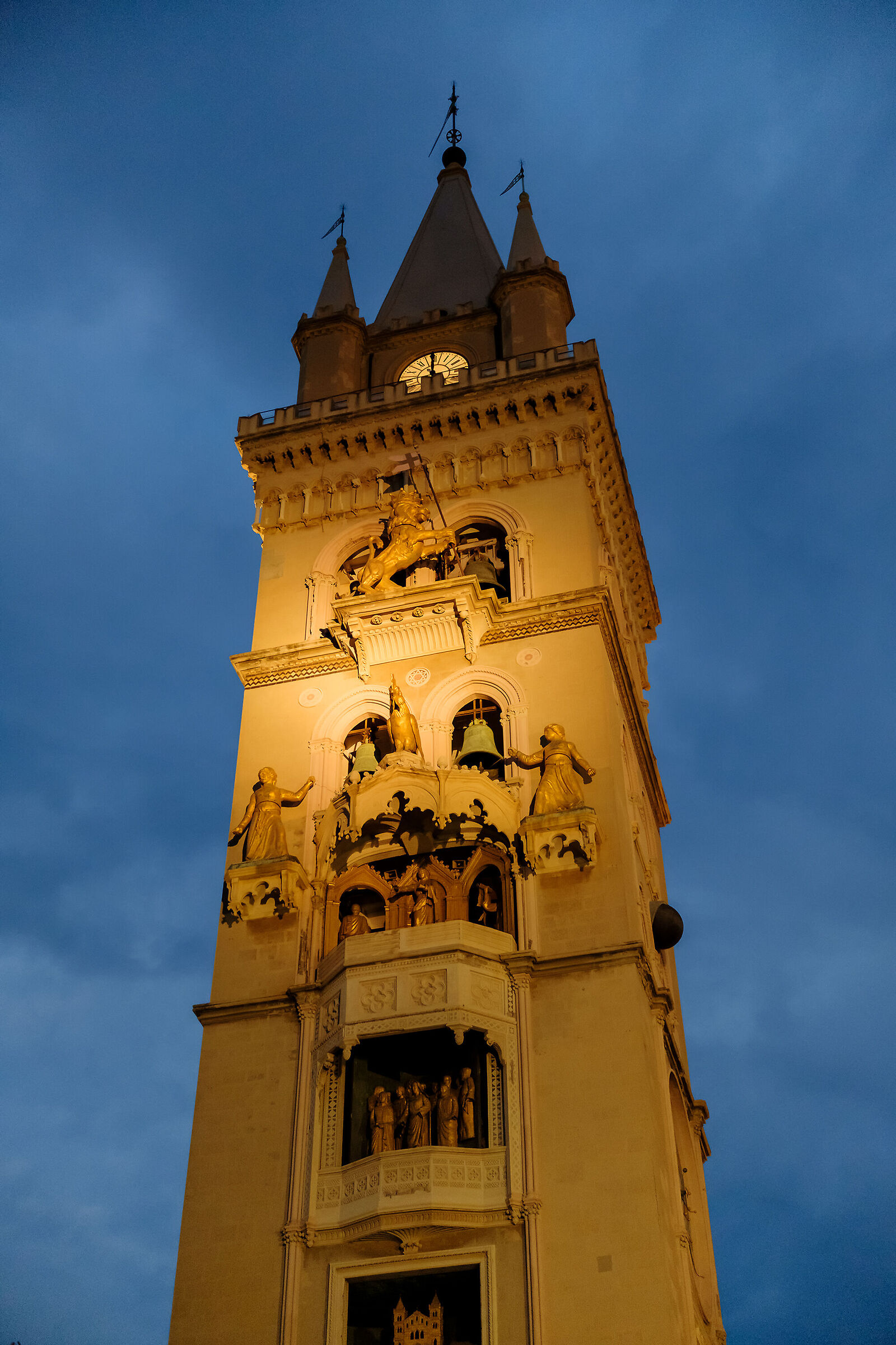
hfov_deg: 32.6
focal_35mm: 41
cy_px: 672
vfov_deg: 47.4
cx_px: 448
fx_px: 1531
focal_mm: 27
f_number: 2.8
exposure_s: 1/40
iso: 2000
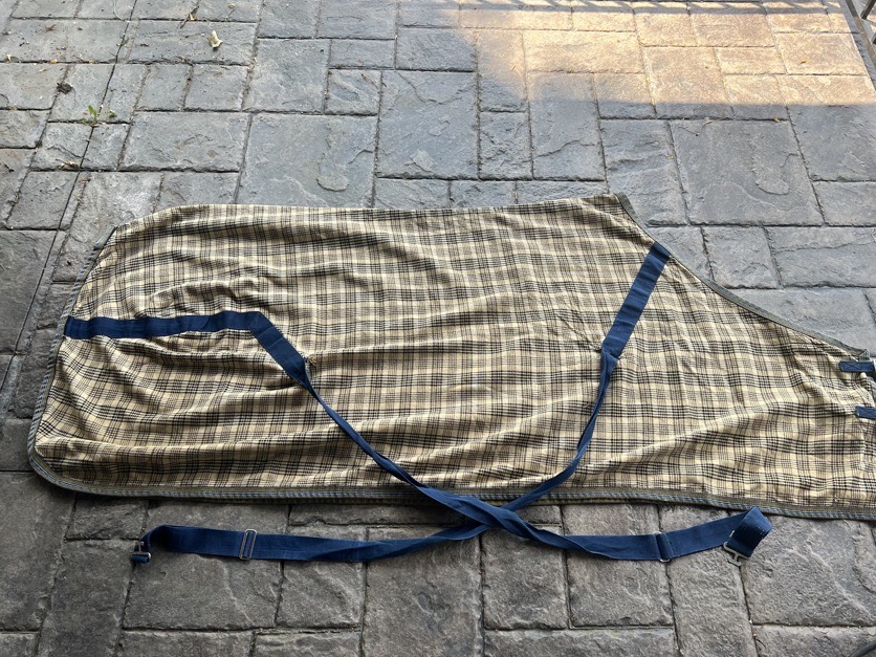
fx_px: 709
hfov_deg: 63.4
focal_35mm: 28
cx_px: 465
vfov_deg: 49.7
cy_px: 349
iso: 50
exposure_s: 1/407
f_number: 1.5
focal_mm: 5.7
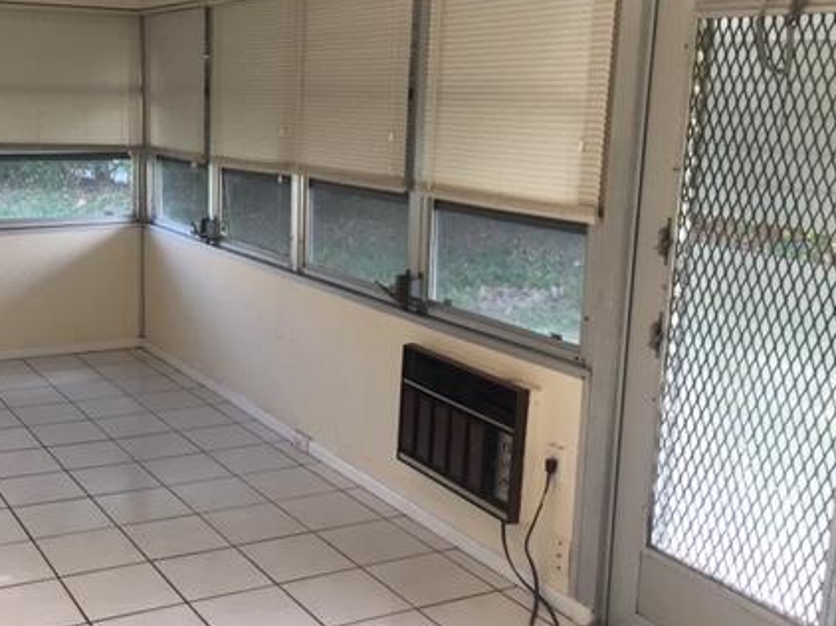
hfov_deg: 41.7
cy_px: 297
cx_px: 214
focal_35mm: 44
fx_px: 1062
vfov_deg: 32.8
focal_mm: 4.15
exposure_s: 1/30
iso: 32
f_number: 2.2
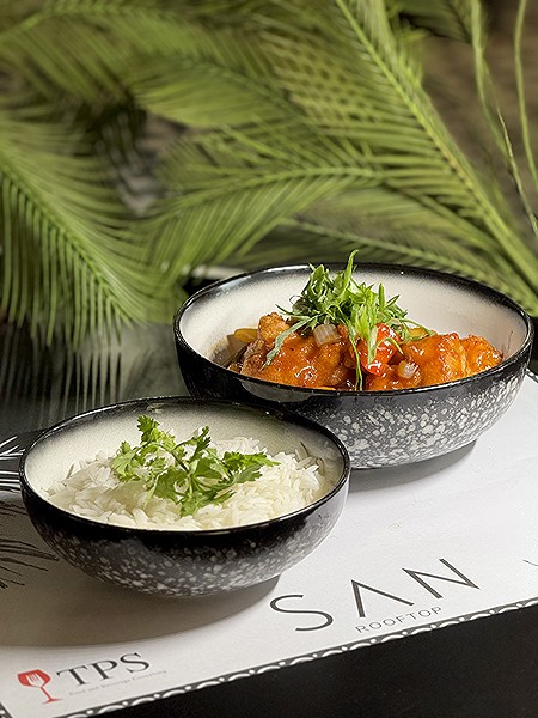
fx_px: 2487
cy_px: 359
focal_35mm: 120
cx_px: 269
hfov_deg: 12.3
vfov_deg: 16.4
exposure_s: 1/50
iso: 160
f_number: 2.8
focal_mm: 15.66
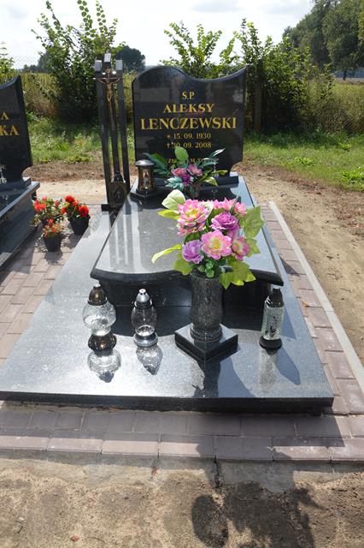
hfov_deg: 47.9
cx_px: 182
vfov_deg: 67.4
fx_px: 410
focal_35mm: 27
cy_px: 274
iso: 100
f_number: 8
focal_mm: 18
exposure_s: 1/200
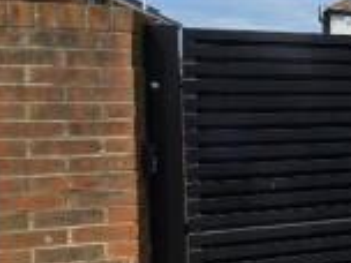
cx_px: 615
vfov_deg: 29.1
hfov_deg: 23.0
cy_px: 112
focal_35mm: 50
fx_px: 507
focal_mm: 2.2
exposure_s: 1/2671
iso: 50
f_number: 2.2
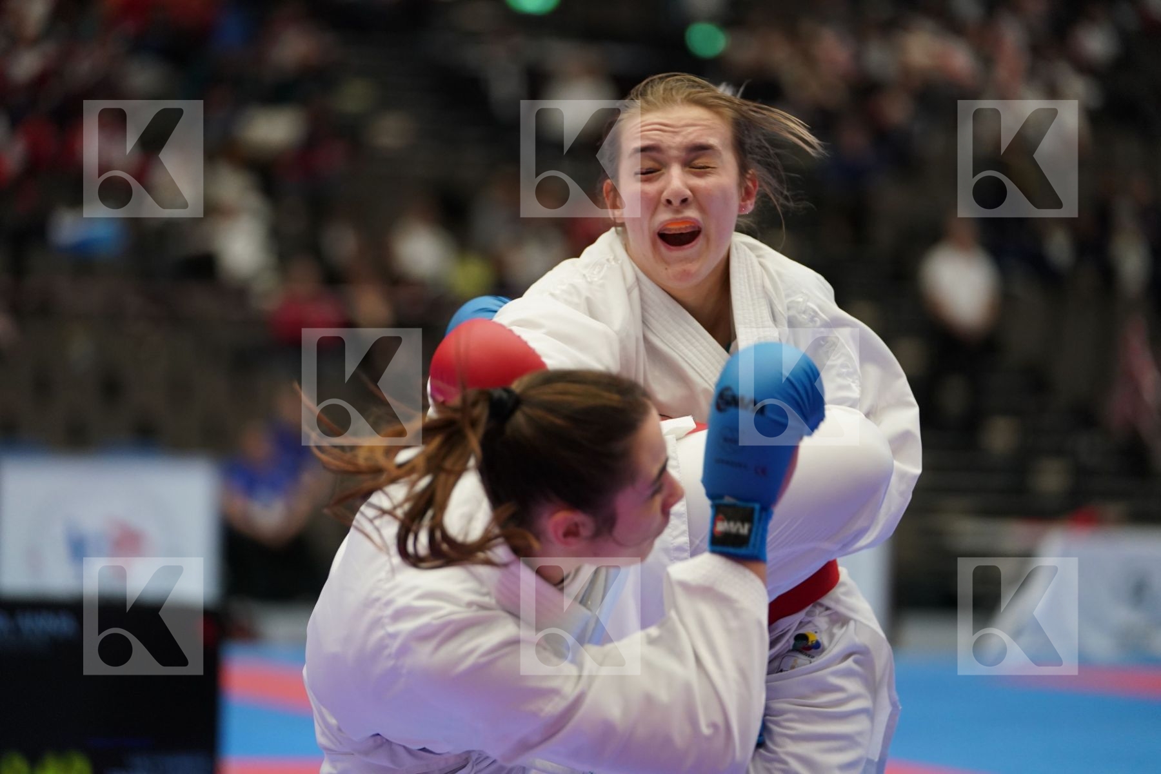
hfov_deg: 14.3
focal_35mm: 143
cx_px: 580
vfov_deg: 9.6
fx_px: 4611
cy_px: 387
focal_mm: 143
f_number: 2.8
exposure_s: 1/1000
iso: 2000
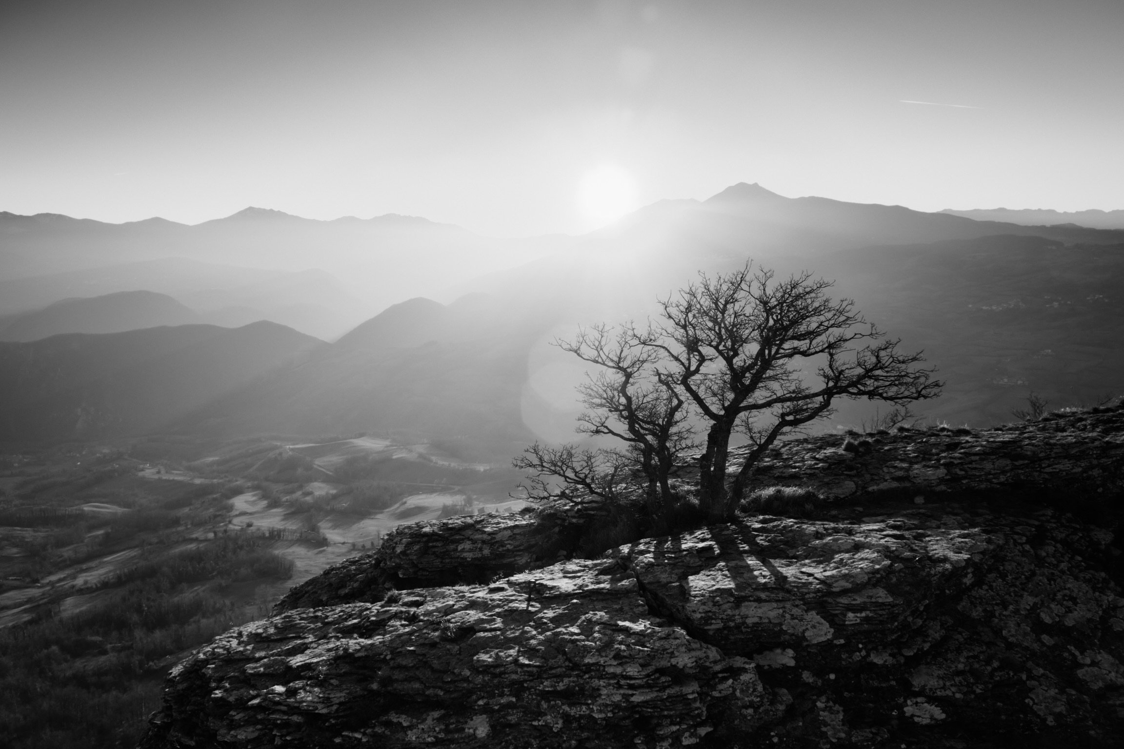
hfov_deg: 67.4
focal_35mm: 27
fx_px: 843
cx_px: 562
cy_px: 374
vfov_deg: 47.9
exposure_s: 1/125
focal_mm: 18
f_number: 9
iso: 800
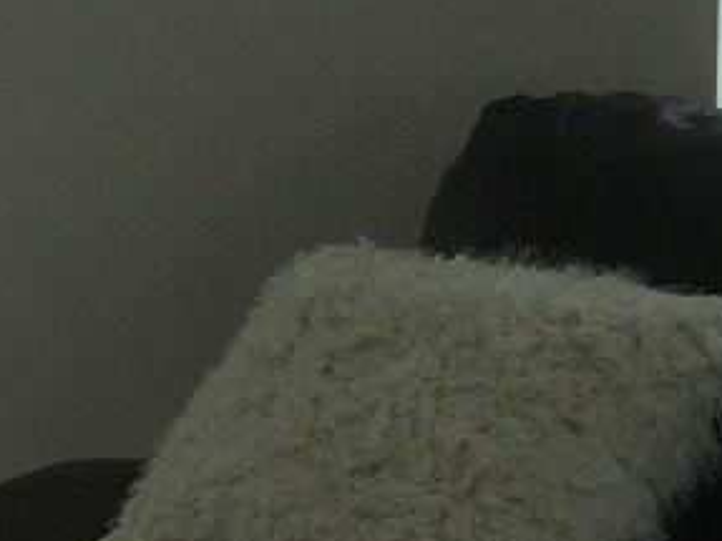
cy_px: 156
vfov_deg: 8.6
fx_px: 3607
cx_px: -813
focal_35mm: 173
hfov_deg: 10.4
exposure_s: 1/886
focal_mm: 3.3
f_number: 2.4
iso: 25
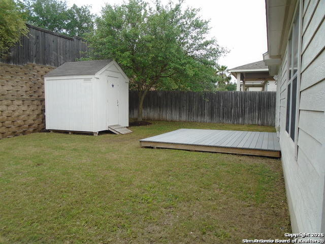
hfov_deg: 67.3
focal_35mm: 26
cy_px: 122
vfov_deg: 53.1
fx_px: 244
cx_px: 162
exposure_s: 1/200
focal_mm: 4.6
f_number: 3.2
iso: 100
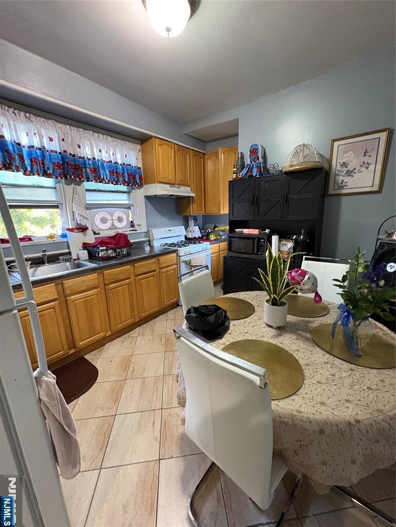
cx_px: 198
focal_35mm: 14
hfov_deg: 85.7
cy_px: 264
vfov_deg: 102.1
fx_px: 214
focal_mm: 2.22
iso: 640
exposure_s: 1/60
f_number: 2.2
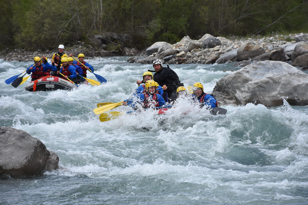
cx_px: 154
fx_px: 1347
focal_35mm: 158
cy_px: 102
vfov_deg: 8.7
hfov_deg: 13.0
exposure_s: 1/1600
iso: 400
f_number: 6.3
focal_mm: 105
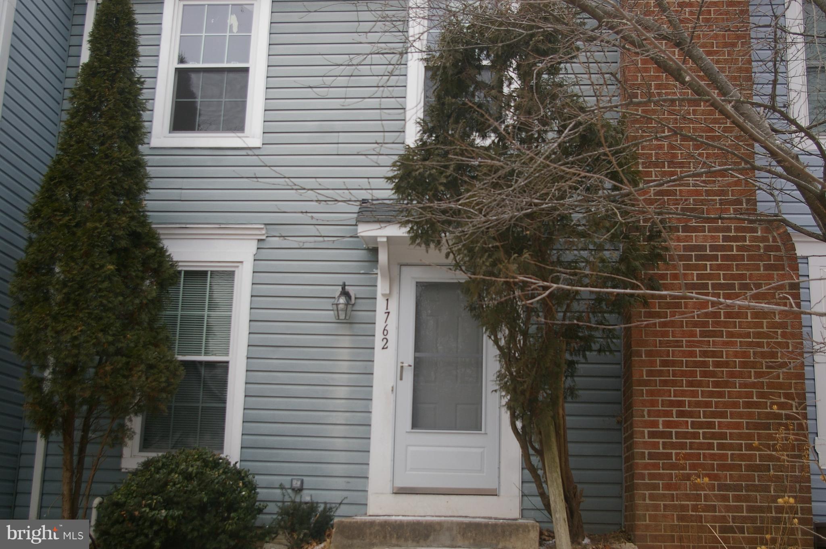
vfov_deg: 31.8
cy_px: 274
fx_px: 963
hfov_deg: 46.4
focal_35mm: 42
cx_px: 413
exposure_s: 1/125
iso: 200
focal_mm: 28
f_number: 5.6
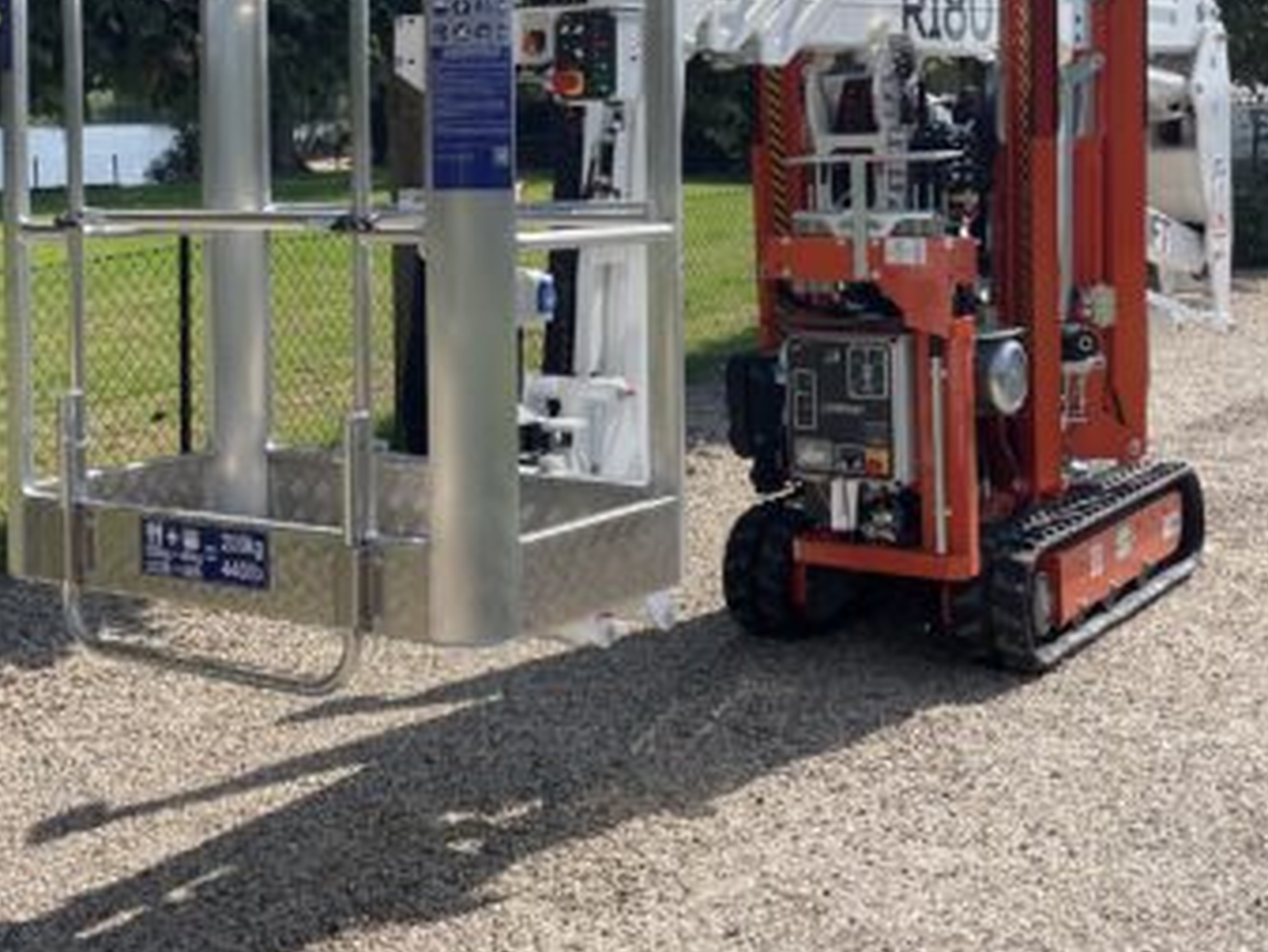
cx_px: 376
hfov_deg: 35.0
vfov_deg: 26.7
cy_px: 239
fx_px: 1979
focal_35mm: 54
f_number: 1.6
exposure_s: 1/2451
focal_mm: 4.2
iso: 32
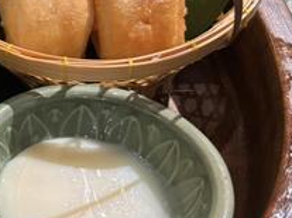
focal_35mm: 88
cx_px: -157
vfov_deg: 16.6
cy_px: 40
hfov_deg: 19.2
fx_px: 742
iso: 400
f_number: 1.6
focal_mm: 5.96
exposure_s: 1/50
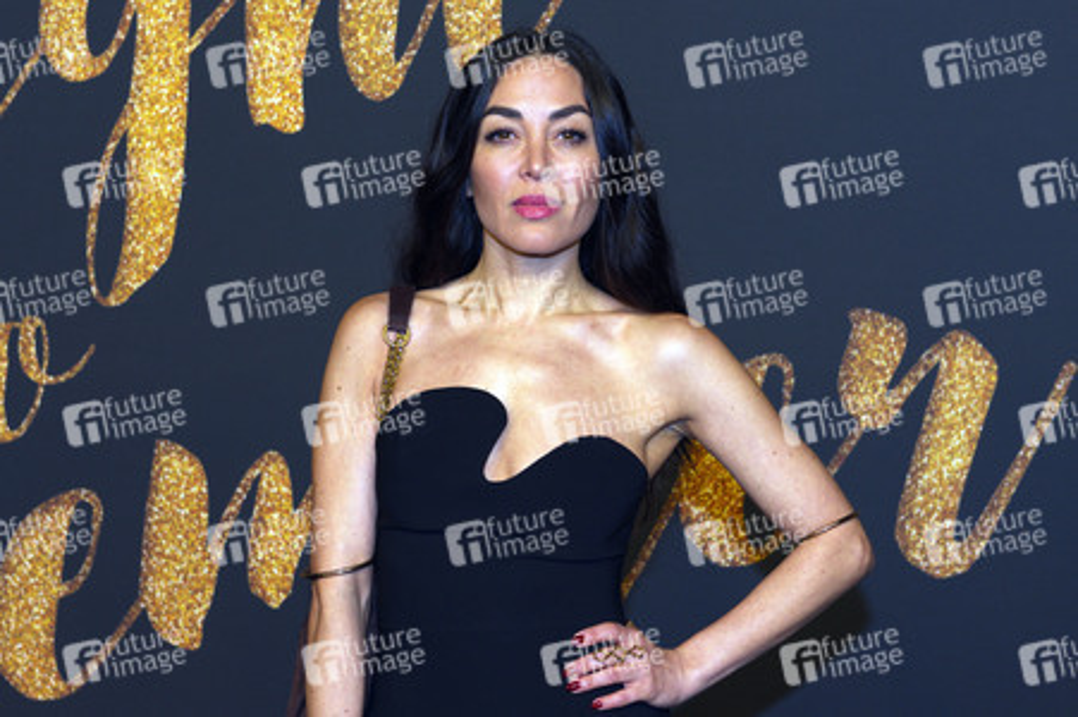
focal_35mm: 58
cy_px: 358
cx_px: 539
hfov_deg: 34.5
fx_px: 1735
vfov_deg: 23.3
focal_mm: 58
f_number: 6.3
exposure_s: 1/250
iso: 800
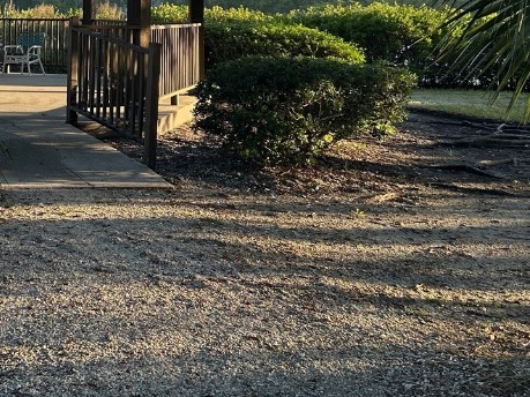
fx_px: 888
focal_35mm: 58
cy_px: -21
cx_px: -33
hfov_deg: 30.2
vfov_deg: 23.9
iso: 50
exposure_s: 1/1068
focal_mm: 5.7
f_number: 1.5
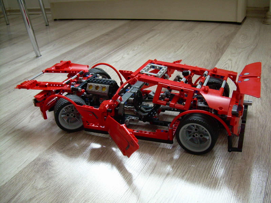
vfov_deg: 37.7
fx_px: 297
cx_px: 136
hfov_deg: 49.0
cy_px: 102
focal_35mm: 38
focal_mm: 6.3
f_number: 2.8
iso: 200
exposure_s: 1/32.7
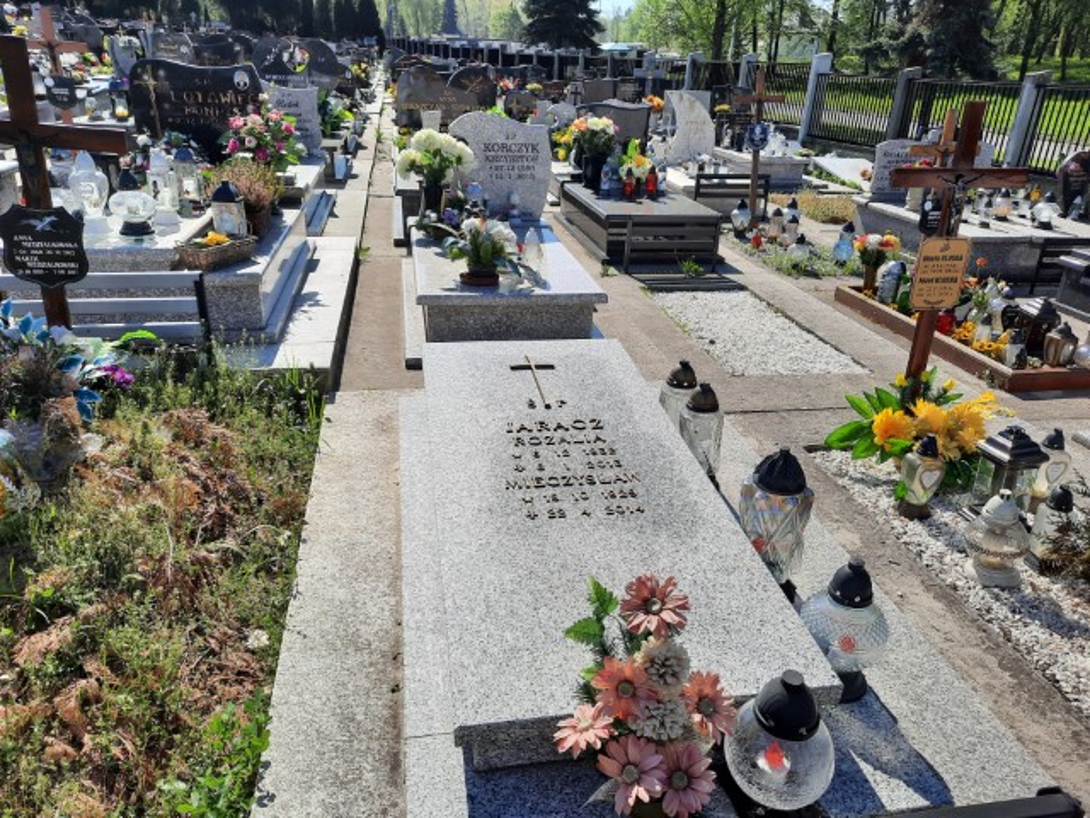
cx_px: 545
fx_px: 787
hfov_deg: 69.4
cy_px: 409
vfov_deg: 54.9
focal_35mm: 25
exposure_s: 1/1456
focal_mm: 4.6
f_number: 2
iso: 32
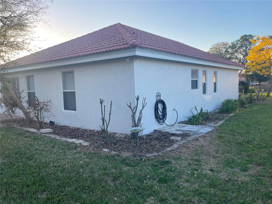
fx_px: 204
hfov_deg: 67.3
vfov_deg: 53.1
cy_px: 102
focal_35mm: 26
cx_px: 136
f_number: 1.6
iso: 32
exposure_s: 1/445
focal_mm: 4.2
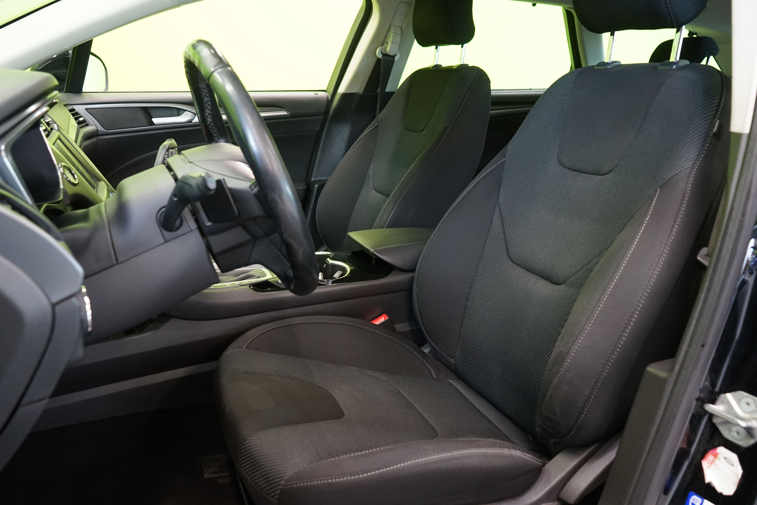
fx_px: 610
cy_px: 252
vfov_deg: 45.0
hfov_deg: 63.7
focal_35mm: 29
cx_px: 378
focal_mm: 29
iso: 1600
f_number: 5.6
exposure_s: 1/15
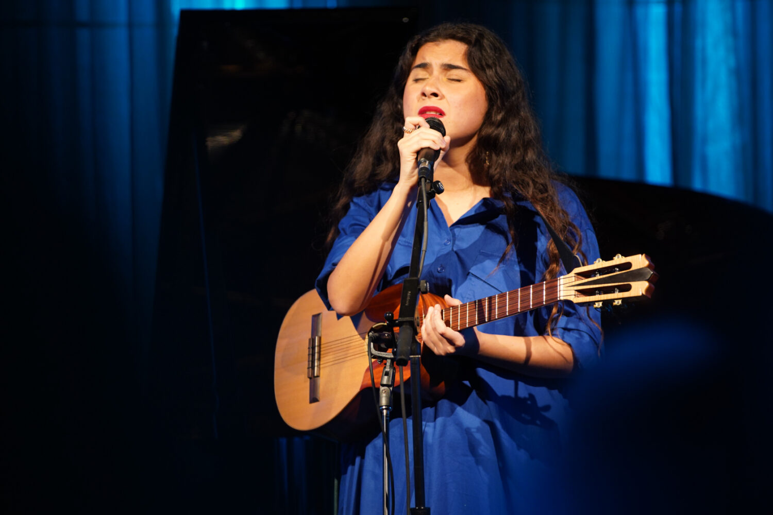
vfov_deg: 7.2
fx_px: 4079
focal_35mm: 190
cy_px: 258
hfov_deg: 10.8
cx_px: 386
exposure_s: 1/200
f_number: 3.2
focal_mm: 190
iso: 2000
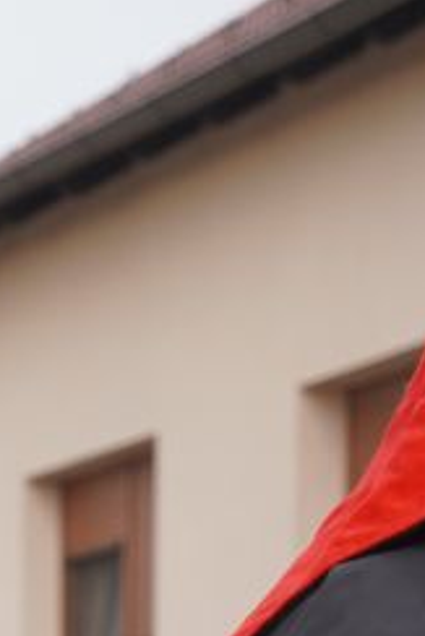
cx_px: -250
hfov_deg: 4.5
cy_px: 1097
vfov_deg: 6.6
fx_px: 5375
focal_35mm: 304
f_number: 3.2
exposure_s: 1/250
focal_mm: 50
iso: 400
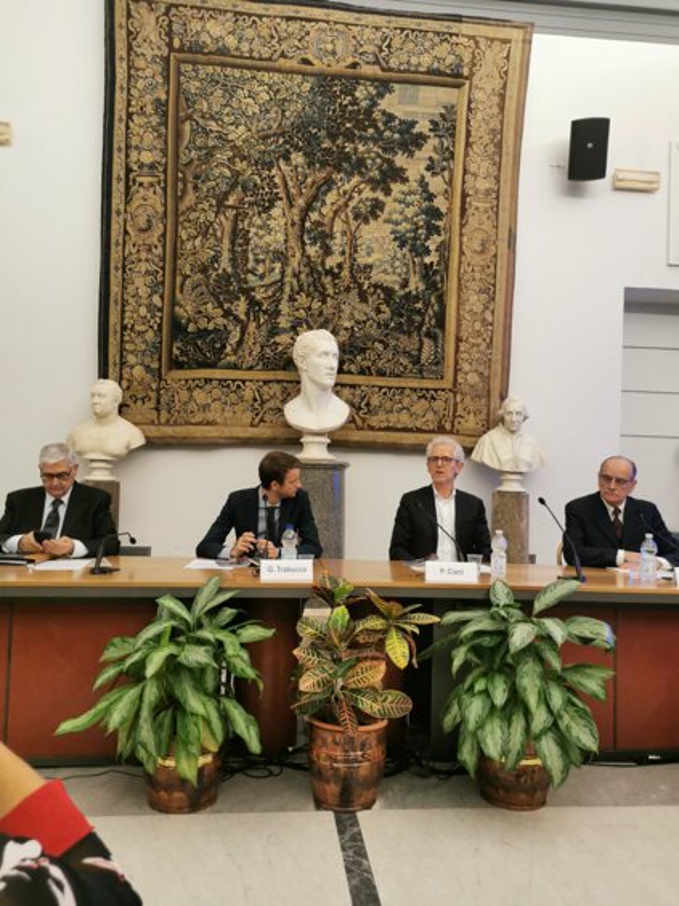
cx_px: 340
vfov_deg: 65.3
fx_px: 706
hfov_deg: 51.4
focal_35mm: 27
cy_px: 453
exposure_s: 1/50
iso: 200
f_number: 1.8
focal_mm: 5.58
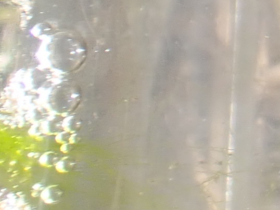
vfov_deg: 6.4
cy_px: -267
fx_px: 1805
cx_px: 1037
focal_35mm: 223
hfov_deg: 7.1
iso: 100
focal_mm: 5.4
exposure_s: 1/320
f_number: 3.2
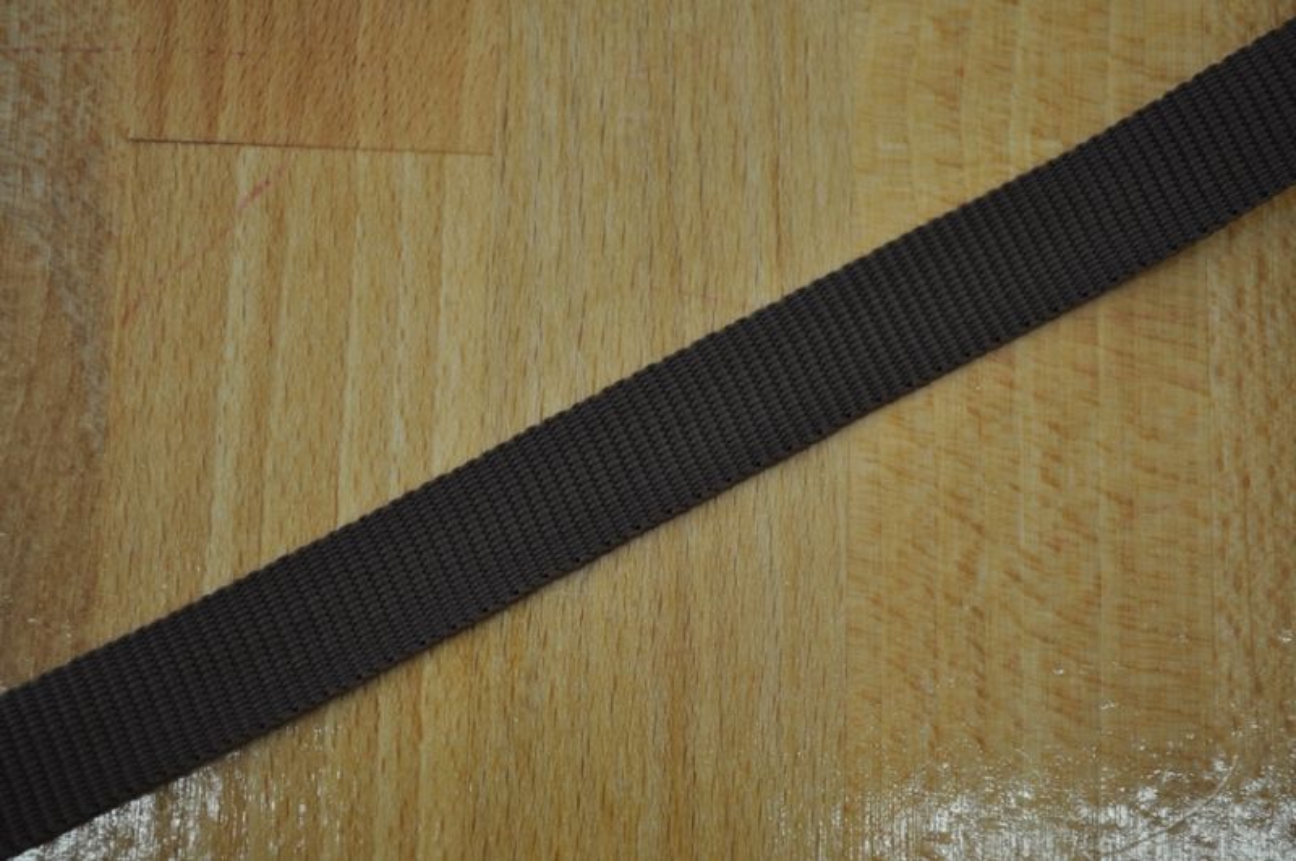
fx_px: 2265
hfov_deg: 31.9
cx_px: 648
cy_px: 430
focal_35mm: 63
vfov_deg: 21.5
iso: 400
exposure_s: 1/60
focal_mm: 42
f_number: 5.3
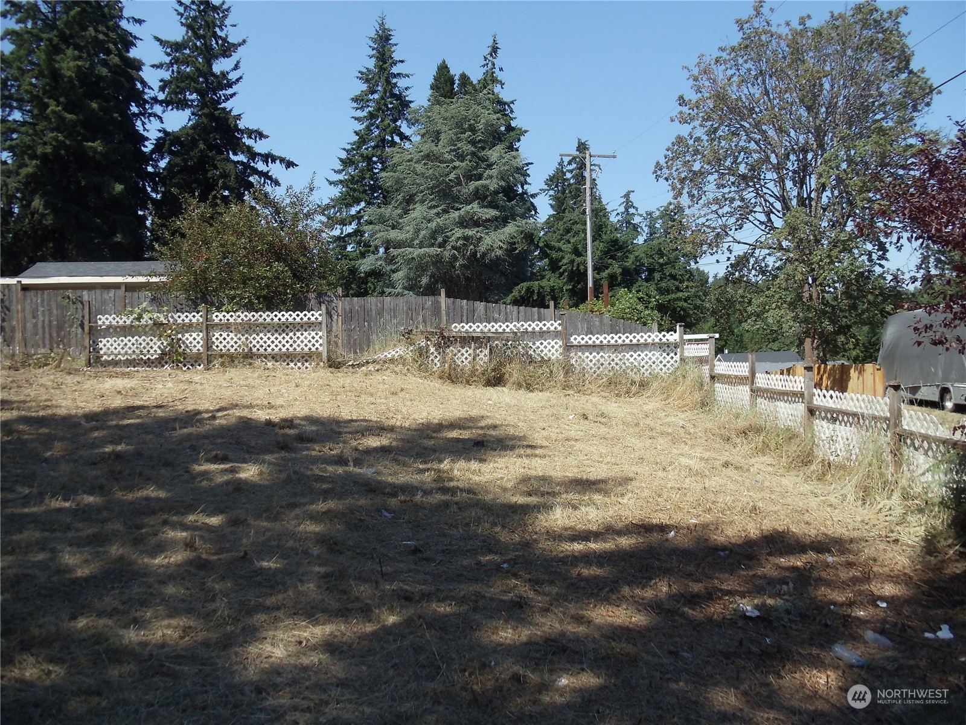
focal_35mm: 44
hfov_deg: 42.9
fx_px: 1228
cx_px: 483
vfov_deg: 32.9
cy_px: 362
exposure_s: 1/200
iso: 100
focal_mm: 6
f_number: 7.1
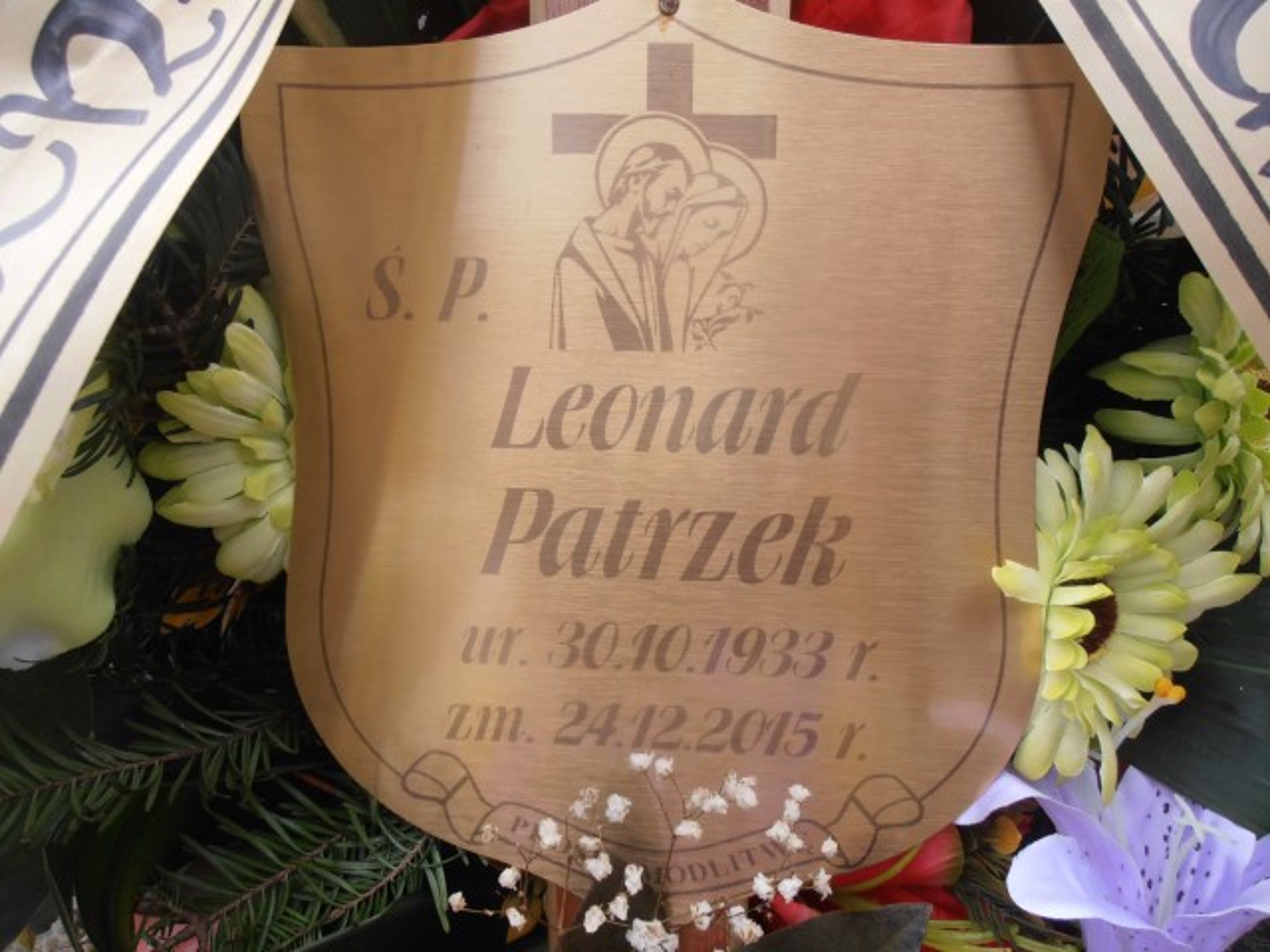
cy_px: 476
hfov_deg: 71.6
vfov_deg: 56.8
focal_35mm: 24
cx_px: 635
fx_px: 881
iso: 80
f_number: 3
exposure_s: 1/160
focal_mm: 4.2
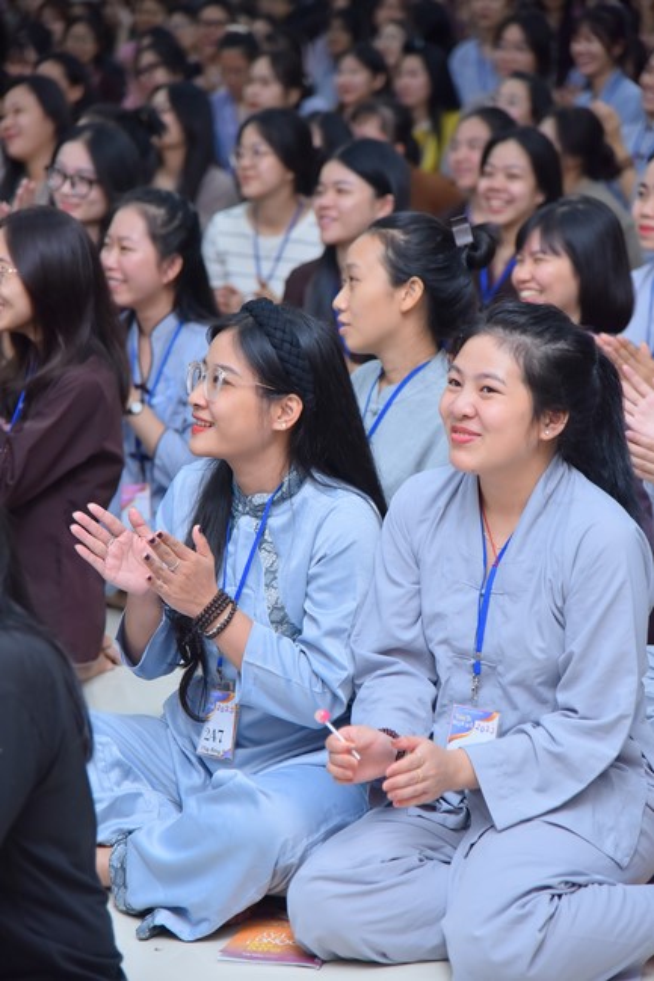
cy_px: 490
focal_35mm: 105
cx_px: 327
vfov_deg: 19.5
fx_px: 2863
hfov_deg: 13.0
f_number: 4.5
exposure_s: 1/200
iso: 1250
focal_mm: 105
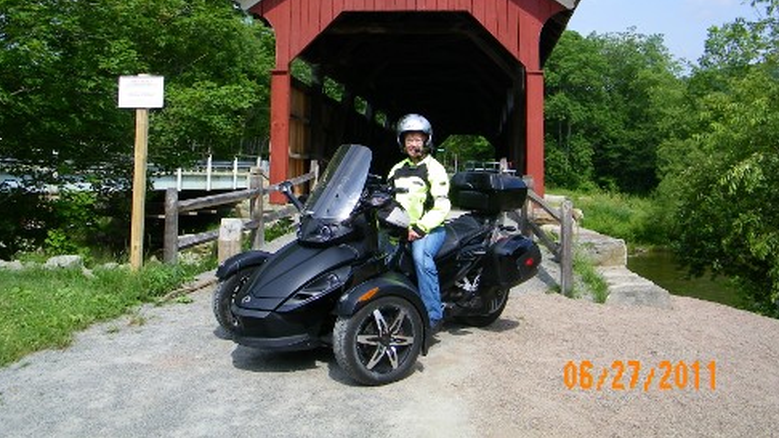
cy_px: 139
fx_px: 764
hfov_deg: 54.0
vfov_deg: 31.7
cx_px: 394
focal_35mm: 37
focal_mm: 5.9
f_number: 3.6
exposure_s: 1/640
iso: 80
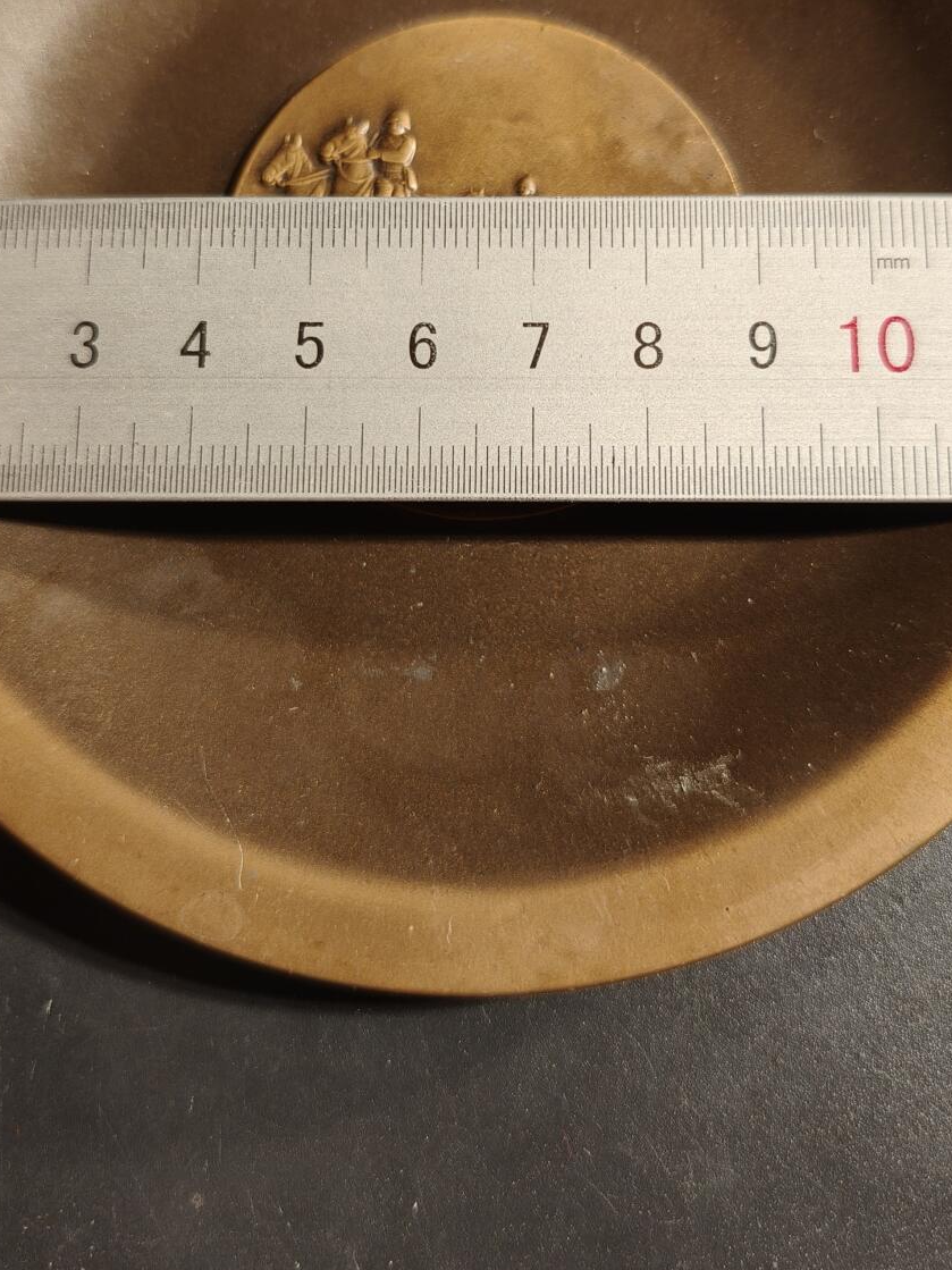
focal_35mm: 37
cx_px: 515
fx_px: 1357
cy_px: 457
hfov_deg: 38.6
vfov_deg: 49.5
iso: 100
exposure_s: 1/100
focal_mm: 6.06
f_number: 1.6
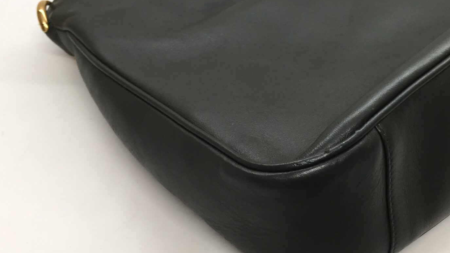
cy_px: 91
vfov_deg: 25.3
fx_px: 561
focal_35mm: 47
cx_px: 309
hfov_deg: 43.0
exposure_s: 1/30
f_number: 2.2
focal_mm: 4.15
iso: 50
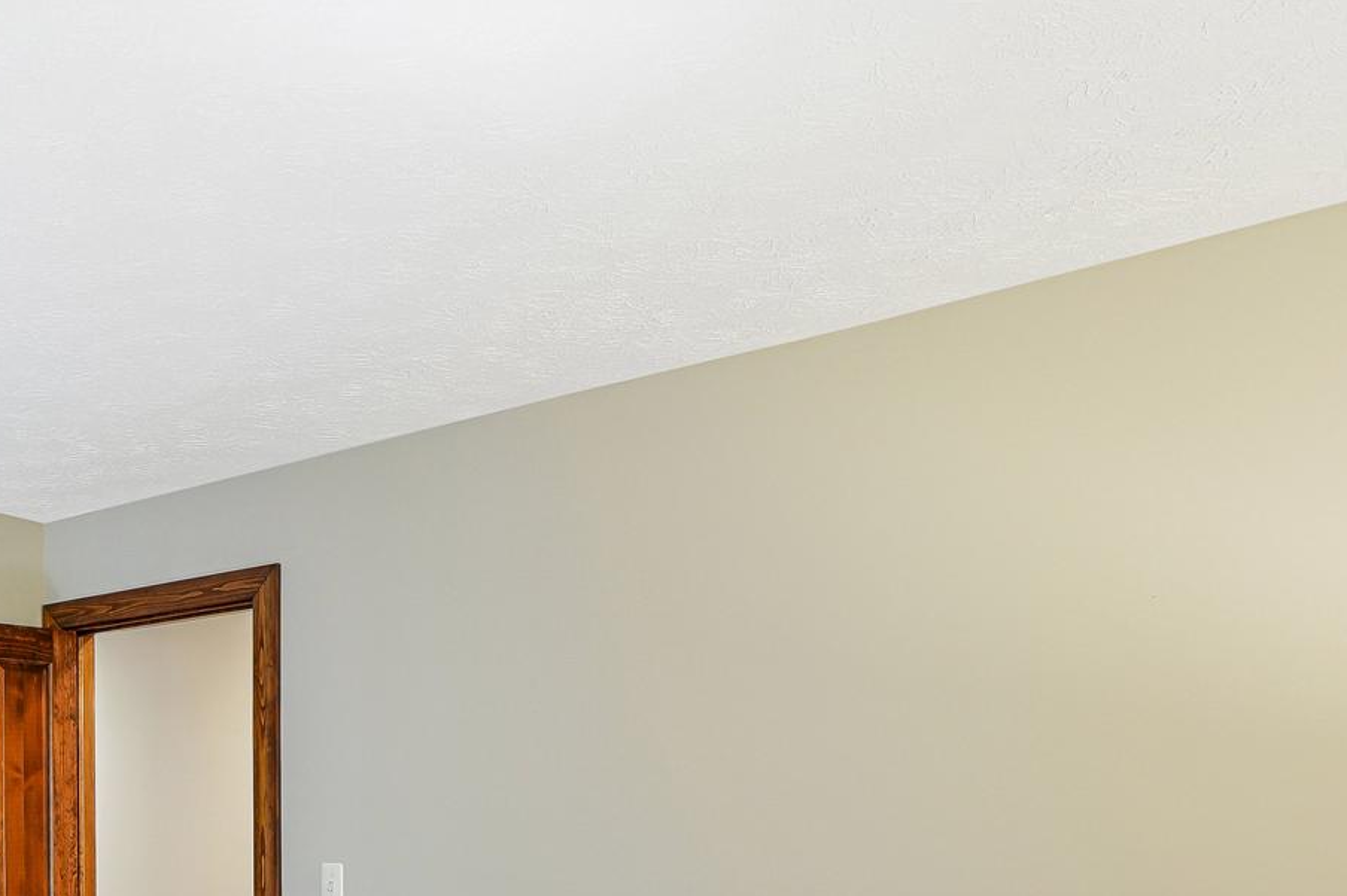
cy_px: 848
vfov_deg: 34.2
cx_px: 28
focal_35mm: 36
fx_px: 1348
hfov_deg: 45.6
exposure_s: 1/1.67
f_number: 8
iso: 400
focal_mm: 15.9
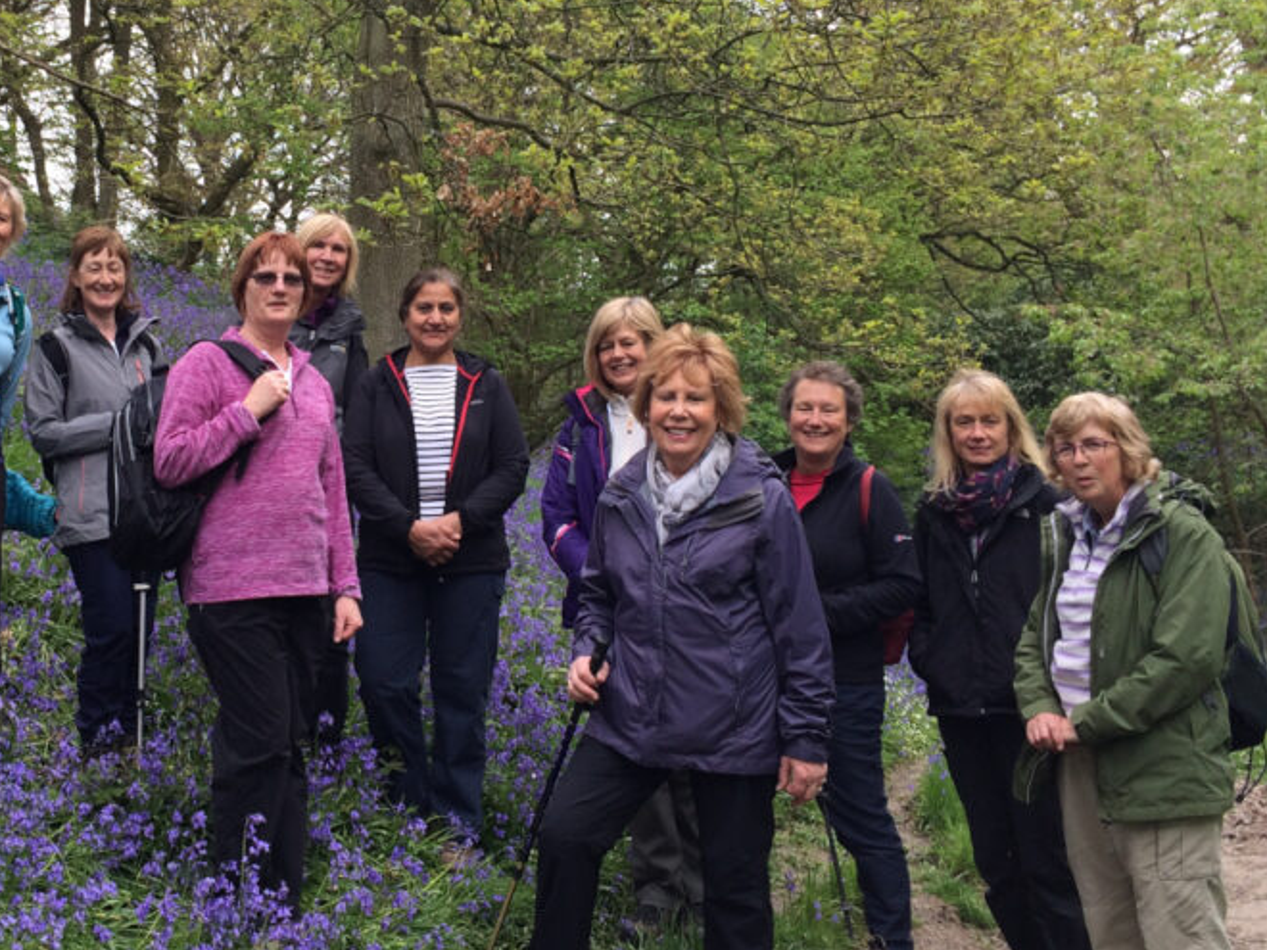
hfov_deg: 41.1
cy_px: 386
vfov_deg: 32.1
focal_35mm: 45
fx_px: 1647
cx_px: 346
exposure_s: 1/187
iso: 32
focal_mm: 4.15
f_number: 2.2
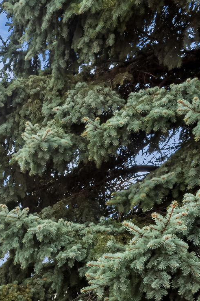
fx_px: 542
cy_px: 331
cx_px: -235
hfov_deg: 15.3
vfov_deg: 28.2
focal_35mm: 65
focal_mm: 16
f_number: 13
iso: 200
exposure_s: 1/15
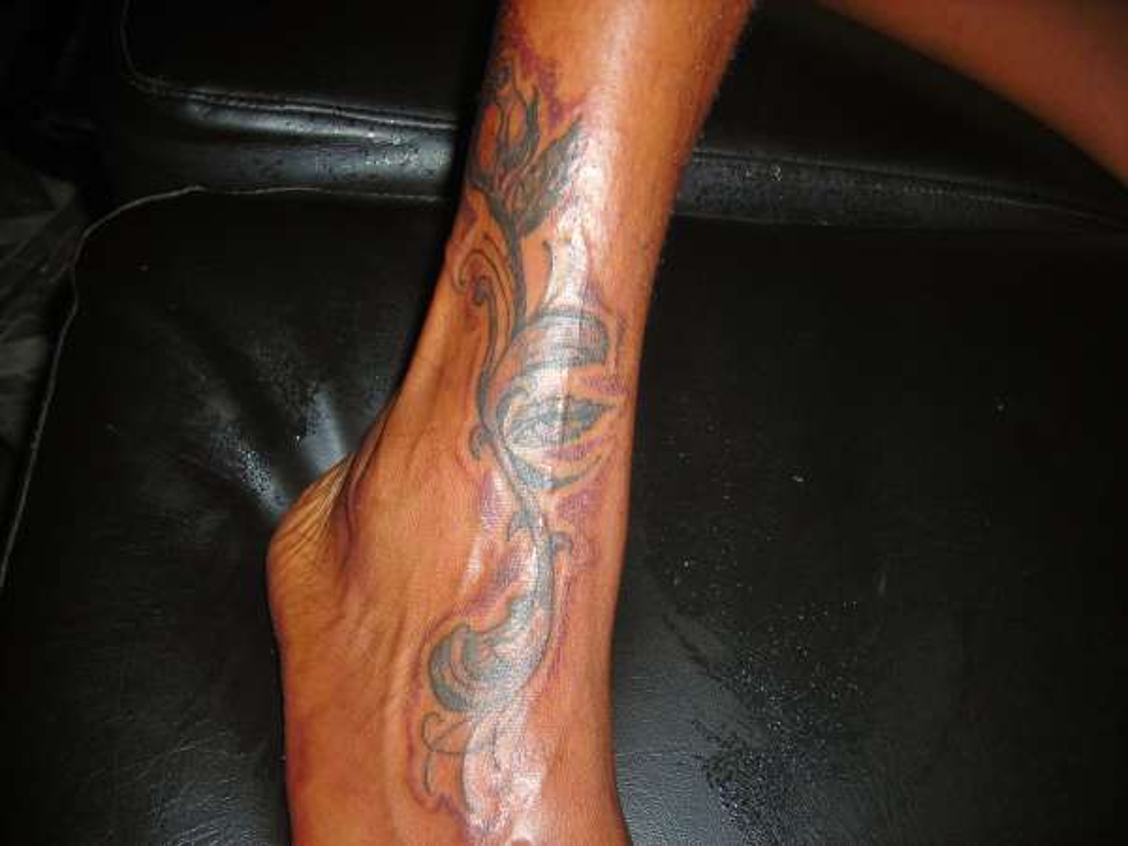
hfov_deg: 49.0
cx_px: 564
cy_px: 423
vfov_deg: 37.7
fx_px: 1238
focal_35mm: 38
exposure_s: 1/60.1
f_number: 3.2
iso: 50
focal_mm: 6.3
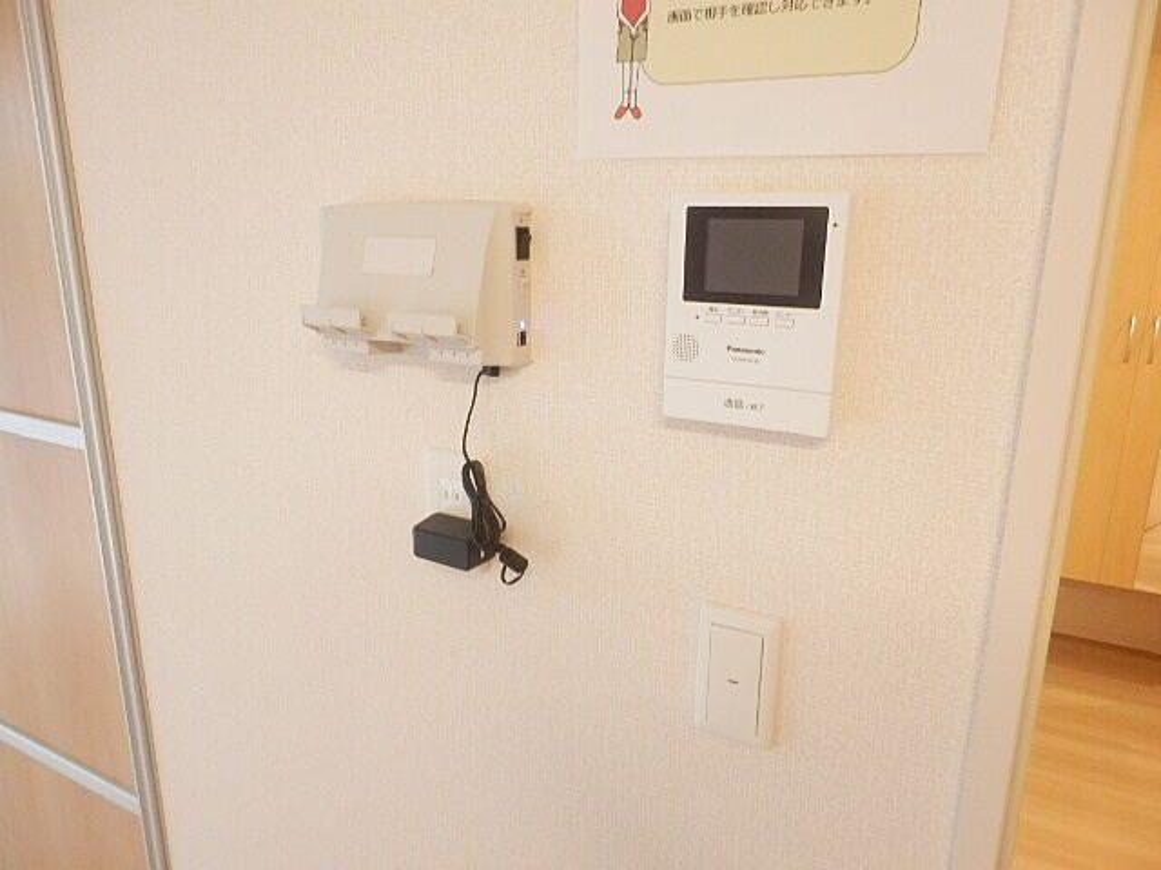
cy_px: 435
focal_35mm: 24
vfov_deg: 56.8
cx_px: 580
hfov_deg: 71.6
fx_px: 805
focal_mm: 4.2
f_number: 3
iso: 640
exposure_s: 1/30
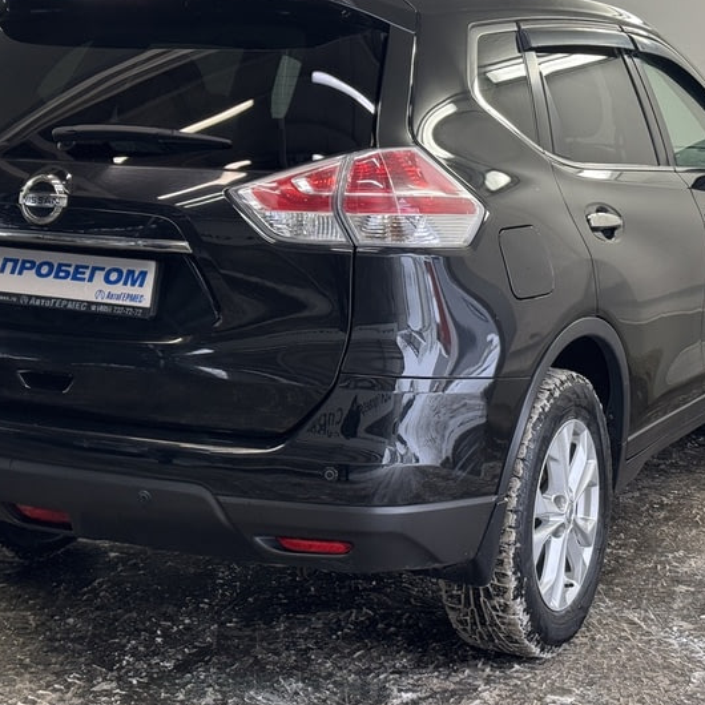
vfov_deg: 23.9
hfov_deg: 24.0
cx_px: 331
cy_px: 269
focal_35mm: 72
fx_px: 1659
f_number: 1.78
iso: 80
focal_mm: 6.76
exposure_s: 1/100
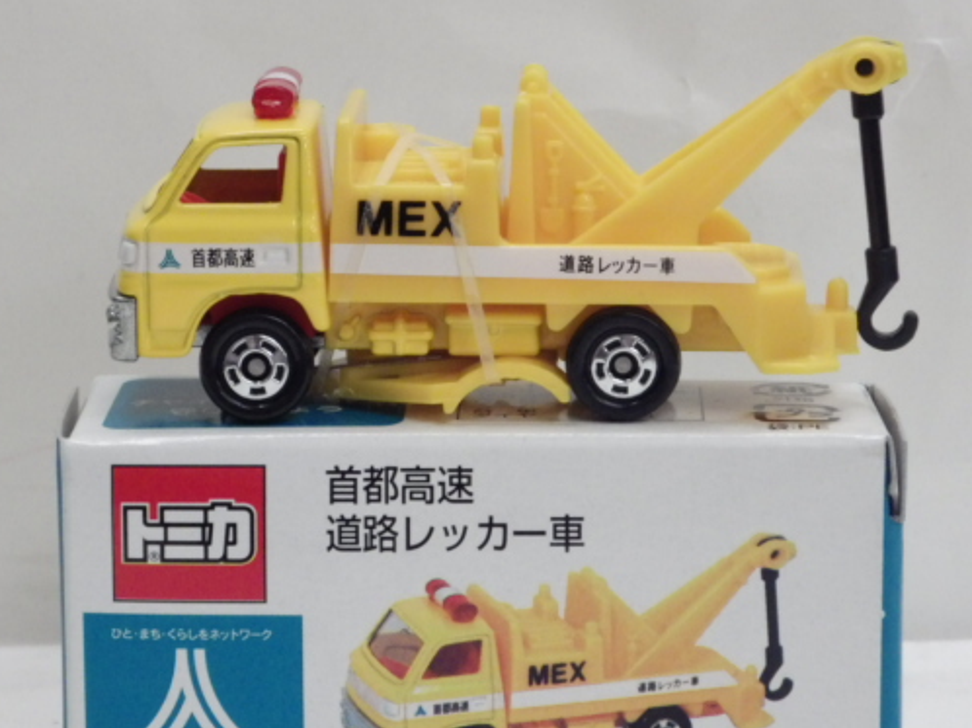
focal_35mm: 153
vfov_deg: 9.7
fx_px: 4294
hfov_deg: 12.9
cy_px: 435
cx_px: 470
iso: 800
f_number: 4.8
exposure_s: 1/80
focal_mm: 21.3
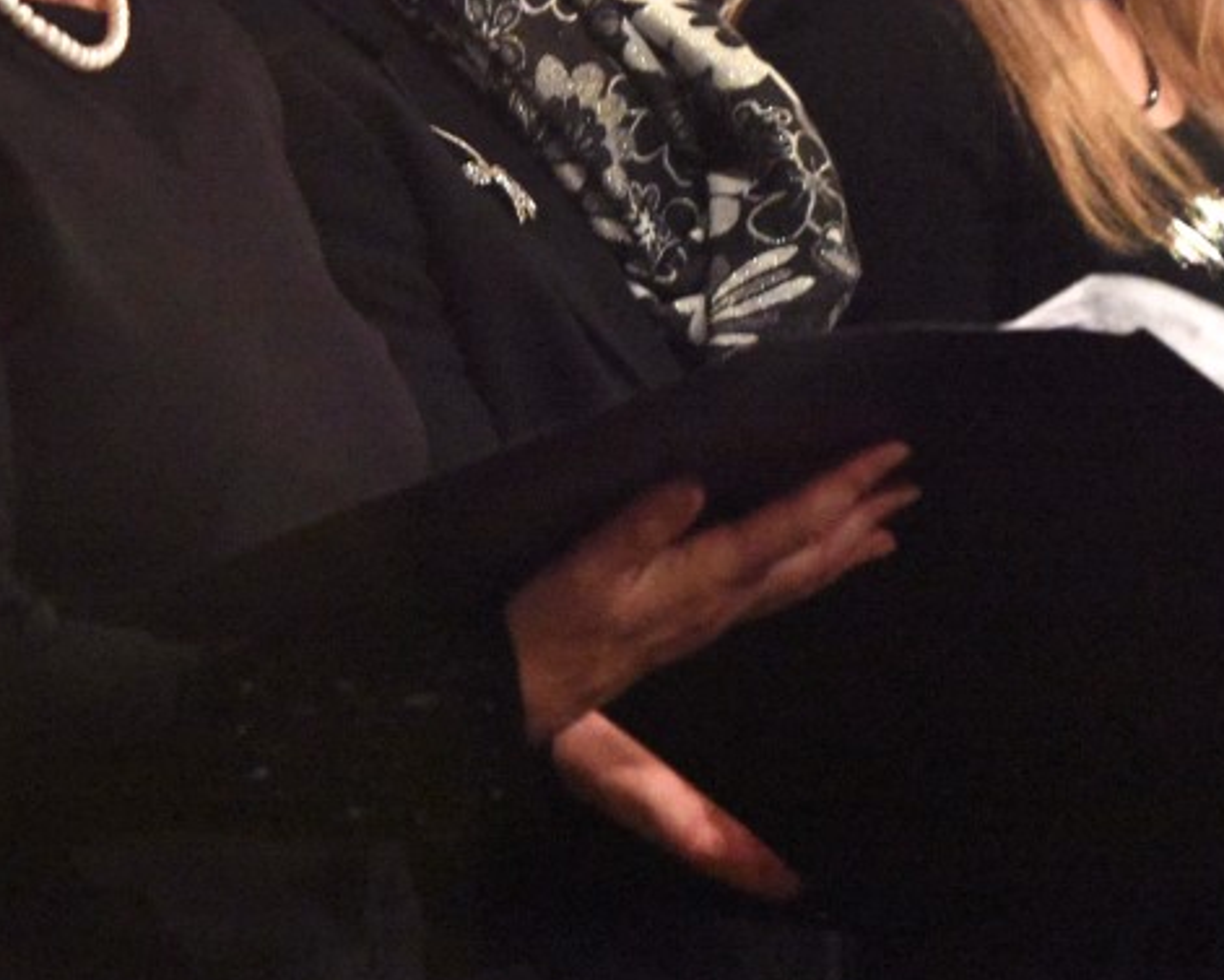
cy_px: 10
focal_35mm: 298
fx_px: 10797
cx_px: 550
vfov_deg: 5.2
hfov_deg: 6.5
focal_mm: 130
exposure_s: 1/100
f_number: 4.5
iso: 12800
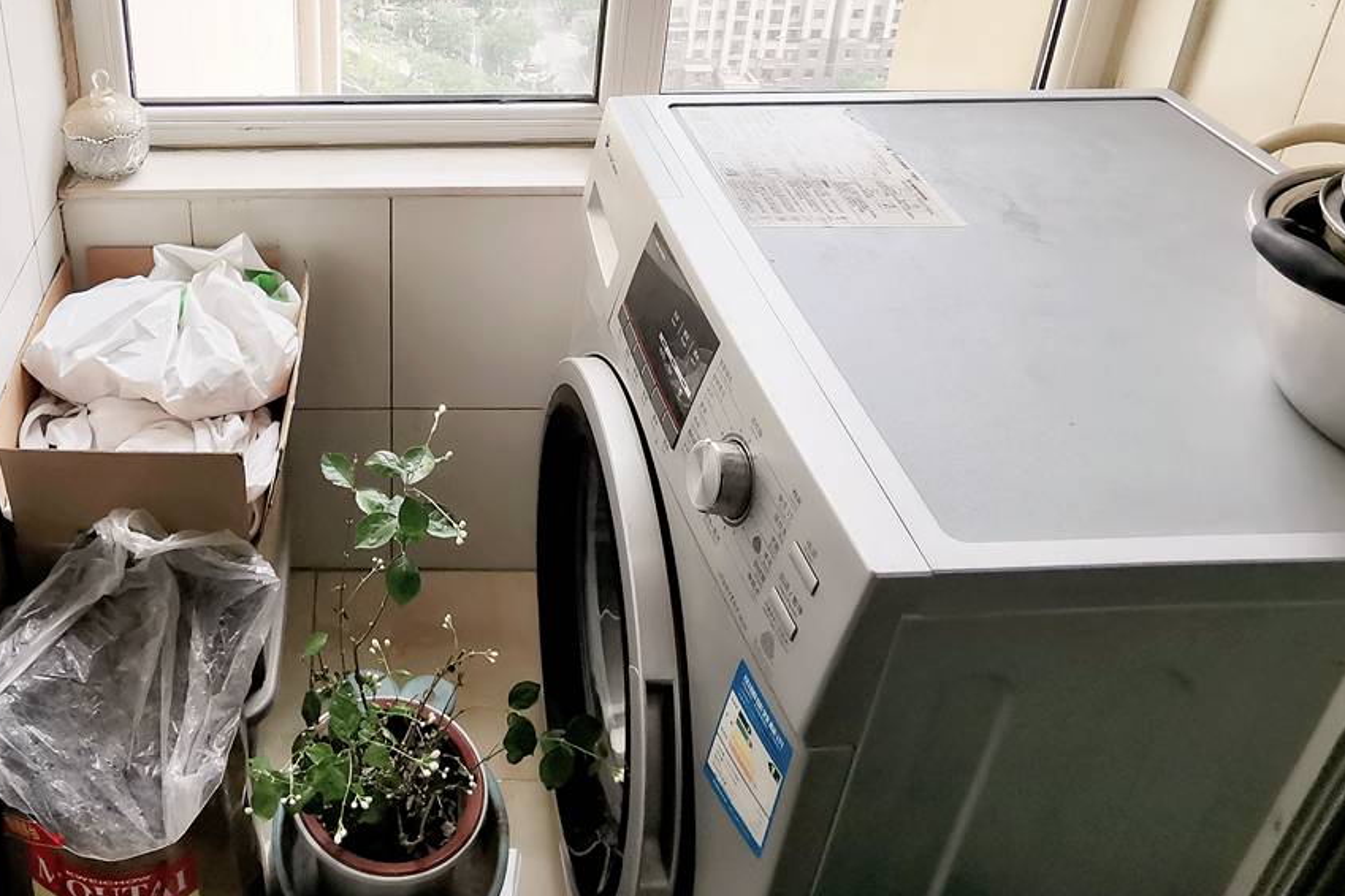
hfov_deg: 58.6
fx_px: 1121
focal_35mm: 30
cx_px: 331
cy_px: 117
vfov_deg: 40.8
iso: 50
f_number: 2.2
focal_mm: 2.26
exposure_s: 1/436
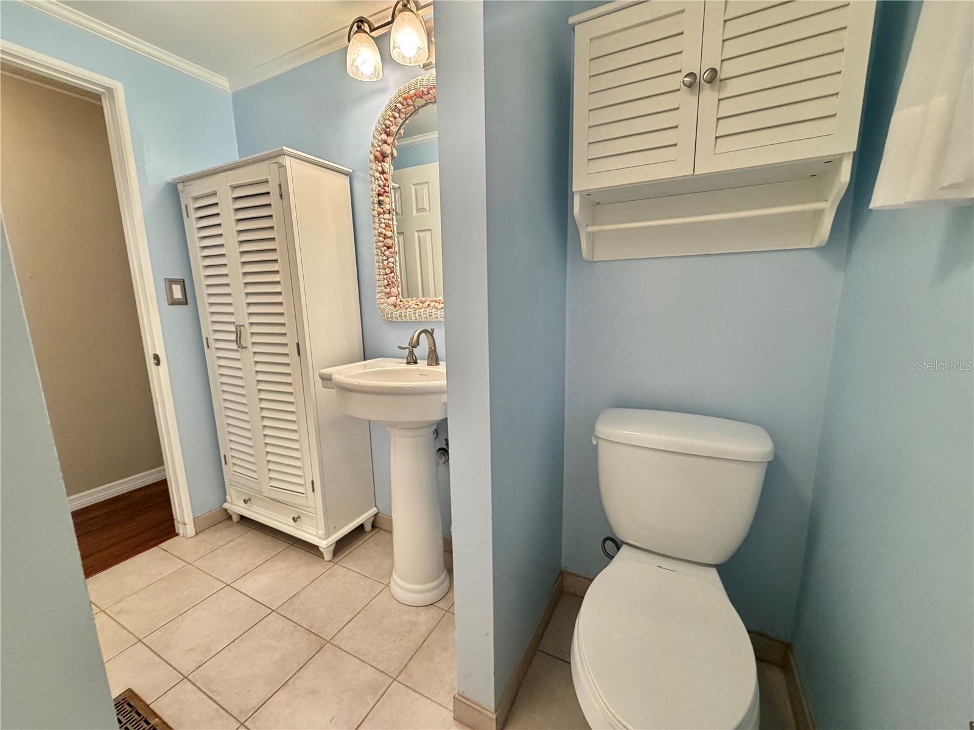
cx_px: 487
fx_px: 394
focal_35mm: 14
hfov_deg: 102.1
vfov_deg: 85.7
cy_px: 365
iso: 320
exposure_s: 1/120
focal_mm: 2.22
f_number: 2.2
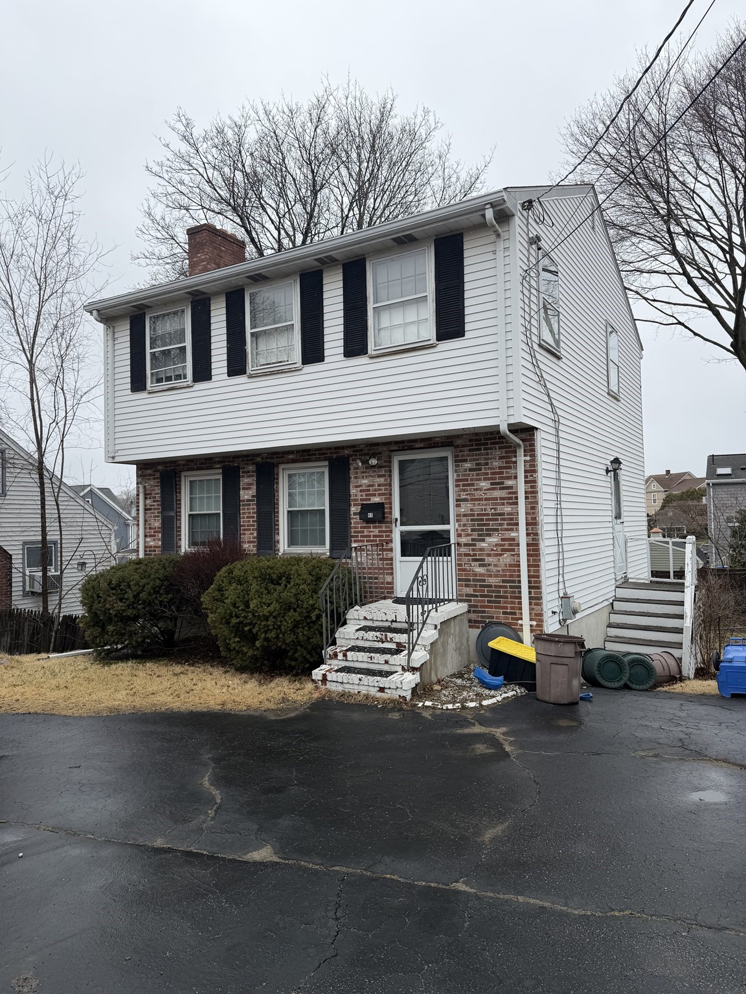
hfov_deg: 56.8
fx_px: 690
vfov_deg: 71.6
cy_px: 497
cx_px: 373
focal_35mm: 24
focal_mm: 6.76
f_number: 1.78
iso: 80
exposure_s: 1/1437
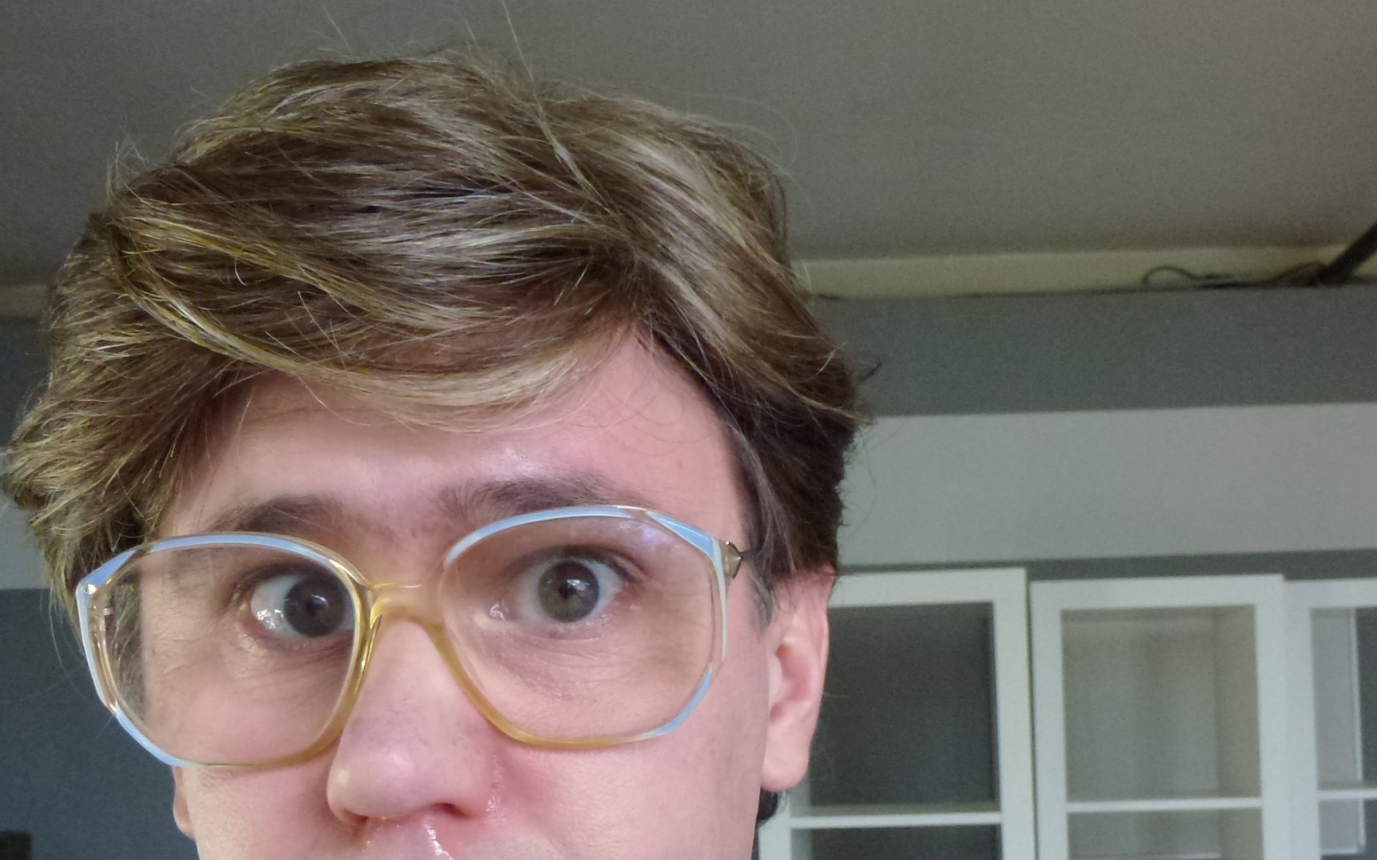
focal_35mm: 42
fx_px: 1576
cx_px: 823
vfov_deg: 30.0
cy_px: 663
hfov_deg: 46.9
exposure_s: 1/50
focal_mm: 4.3
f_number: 3.3
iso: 400
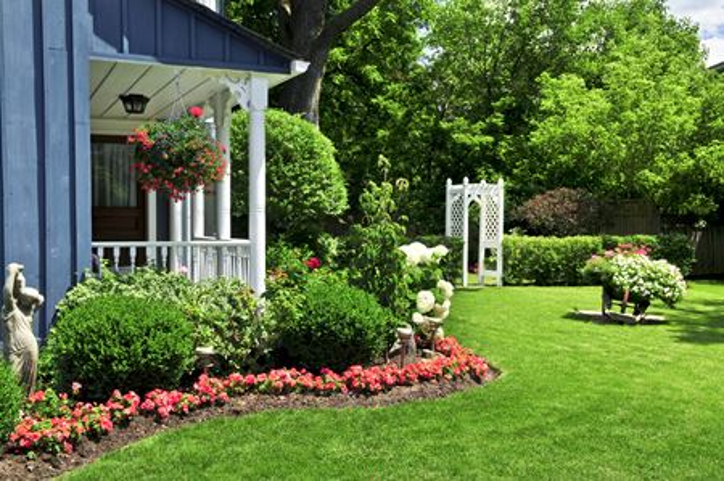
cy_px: 240
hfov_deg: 46.4
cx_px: 362
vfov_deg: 31.8
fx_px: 844
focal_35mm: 42
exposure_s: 1/125
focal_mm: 28
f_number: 10
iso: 200
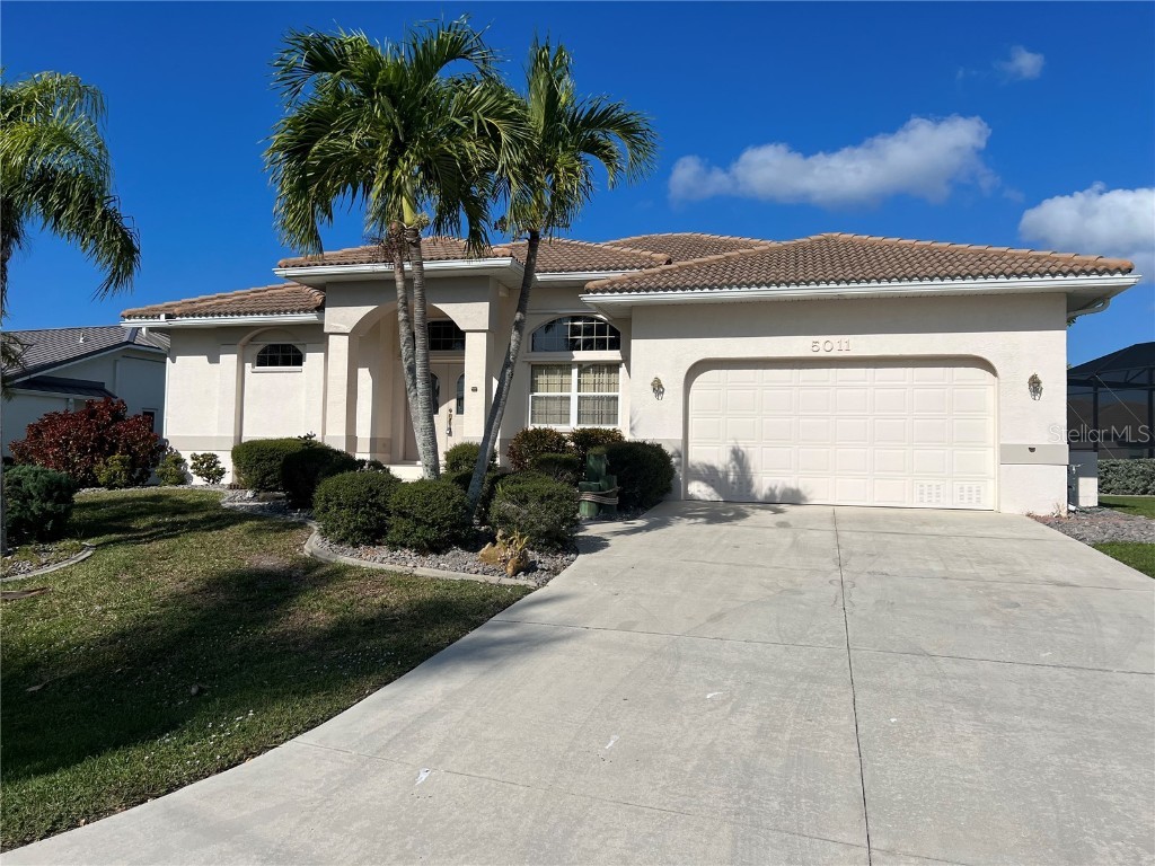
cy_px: 433
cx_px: 578
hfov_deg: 67.3
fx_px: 868
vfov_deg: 53.1
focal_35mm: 26
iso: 50
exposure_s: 1/11364
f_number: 1.5
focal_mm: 5.7
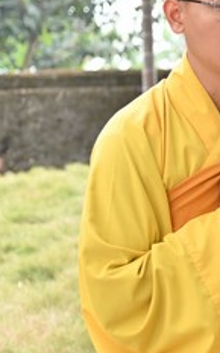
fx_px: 1424
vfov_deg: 14.1
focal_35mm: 148
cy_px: 138
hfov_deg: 8.3
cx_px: 487
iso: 200
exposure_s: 1/100
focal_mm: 52
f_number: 4
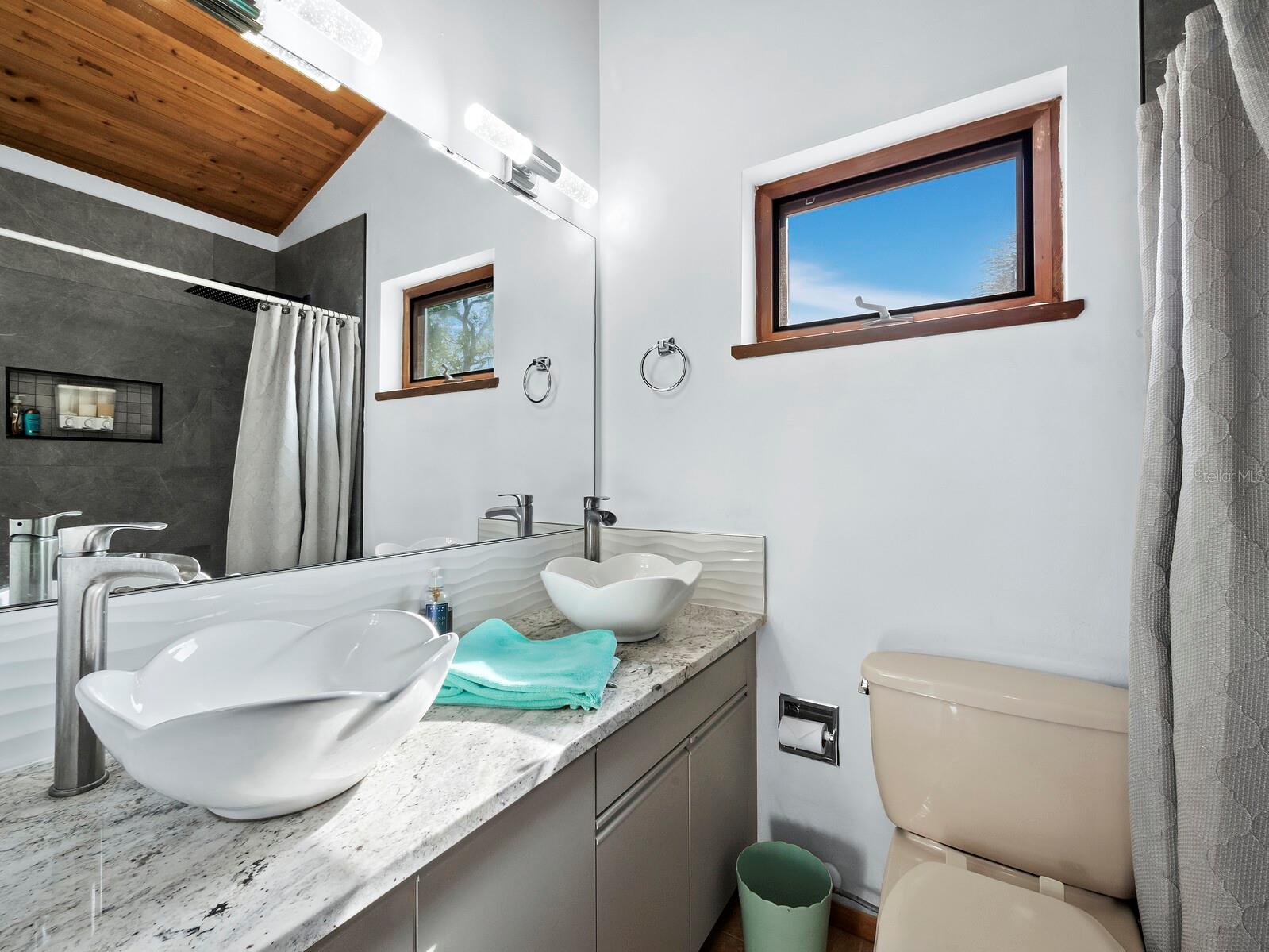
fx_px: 513
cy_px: 476
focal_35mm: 14
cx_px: 634
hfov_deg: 102.1
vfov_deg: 85.7
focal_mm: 7
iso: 400
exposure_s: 1/10
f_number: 11
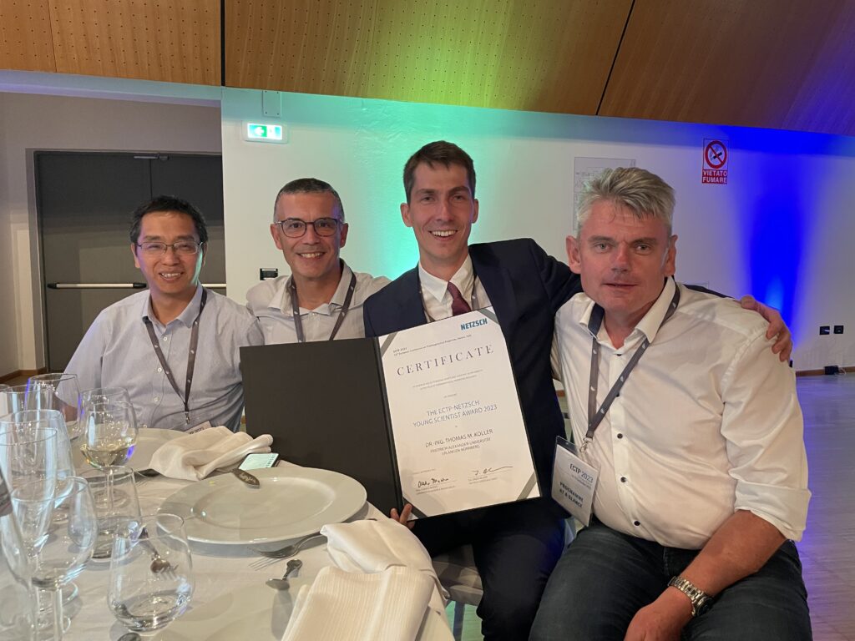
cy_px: 320
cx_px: 428
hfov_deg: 67.3
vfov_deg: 53.1
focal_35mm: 26
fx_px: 642
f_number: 1.6
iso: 500
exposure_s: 1/33
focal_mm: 4.2
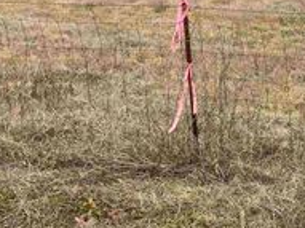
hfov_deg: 25.6
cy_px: -2
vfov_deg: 20.8
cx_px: 366
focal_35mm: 68
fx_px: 599
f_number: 1.8
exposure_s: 1/604
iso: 32
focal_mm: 4.25
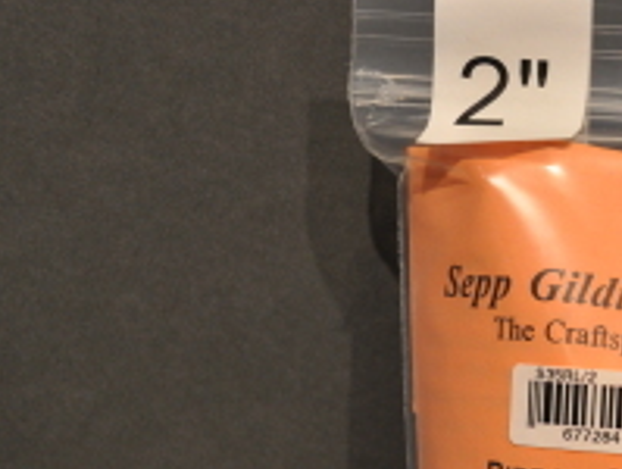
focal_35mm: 87
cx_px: 763
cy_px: 478
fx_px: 1566
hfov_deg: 20.8
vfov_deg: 16.6
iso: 400
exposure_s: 1/125
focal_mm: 20
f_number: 5.6
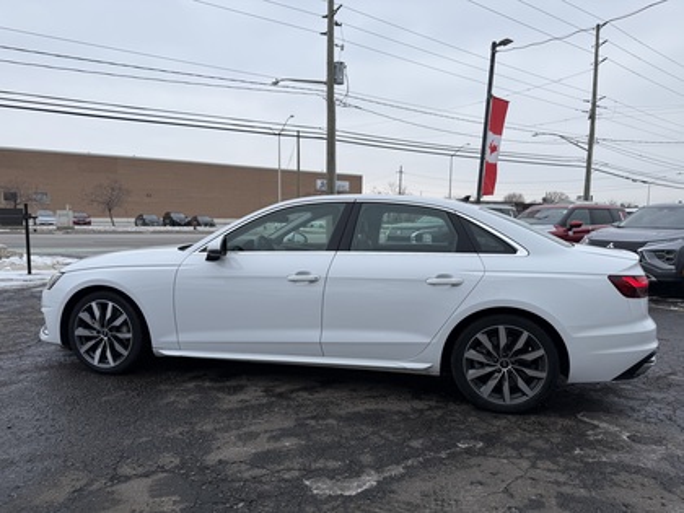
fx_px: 474
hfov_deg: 71.6
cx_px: 342
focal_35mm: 24
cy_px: 256
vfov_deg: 56.8
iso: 80
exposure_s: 1/1091
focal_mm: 6.76
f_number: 1.78
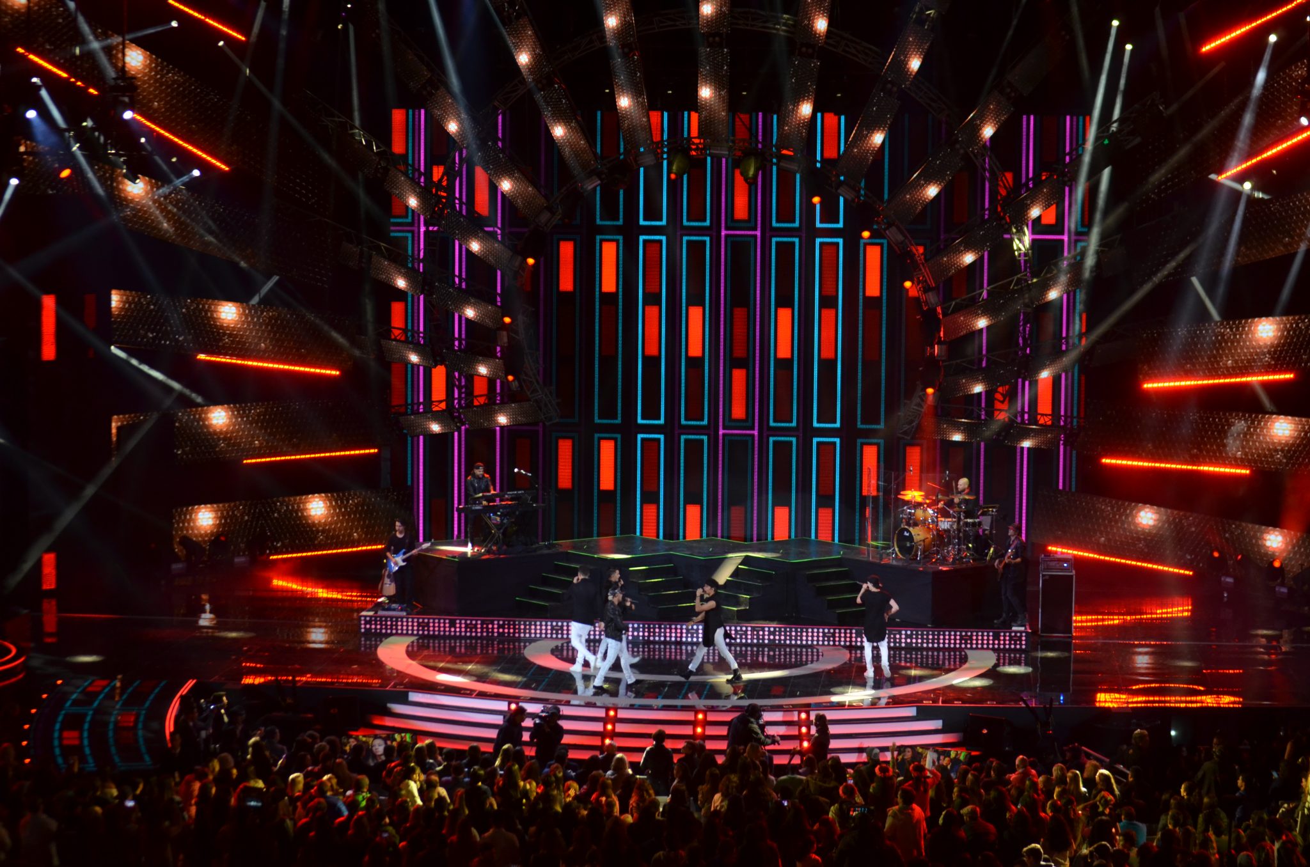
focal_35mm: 82
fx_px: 2996
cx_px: 655
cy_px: 434
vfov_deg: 16.5
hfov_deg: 24.7
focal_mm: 55
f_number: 4
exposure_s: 1/125
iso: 800
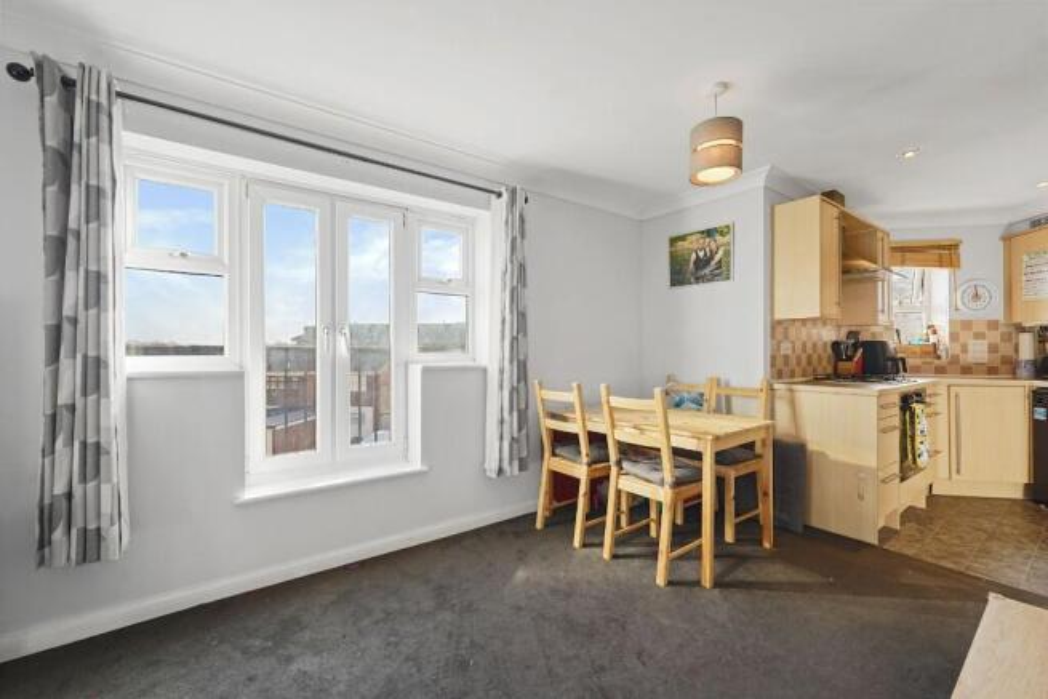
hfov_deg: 104.2
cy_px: 350
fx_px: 408
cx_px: 524
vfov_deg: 81.2
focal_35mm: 14
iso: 400
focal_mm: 14
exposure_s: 1/10
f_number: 8
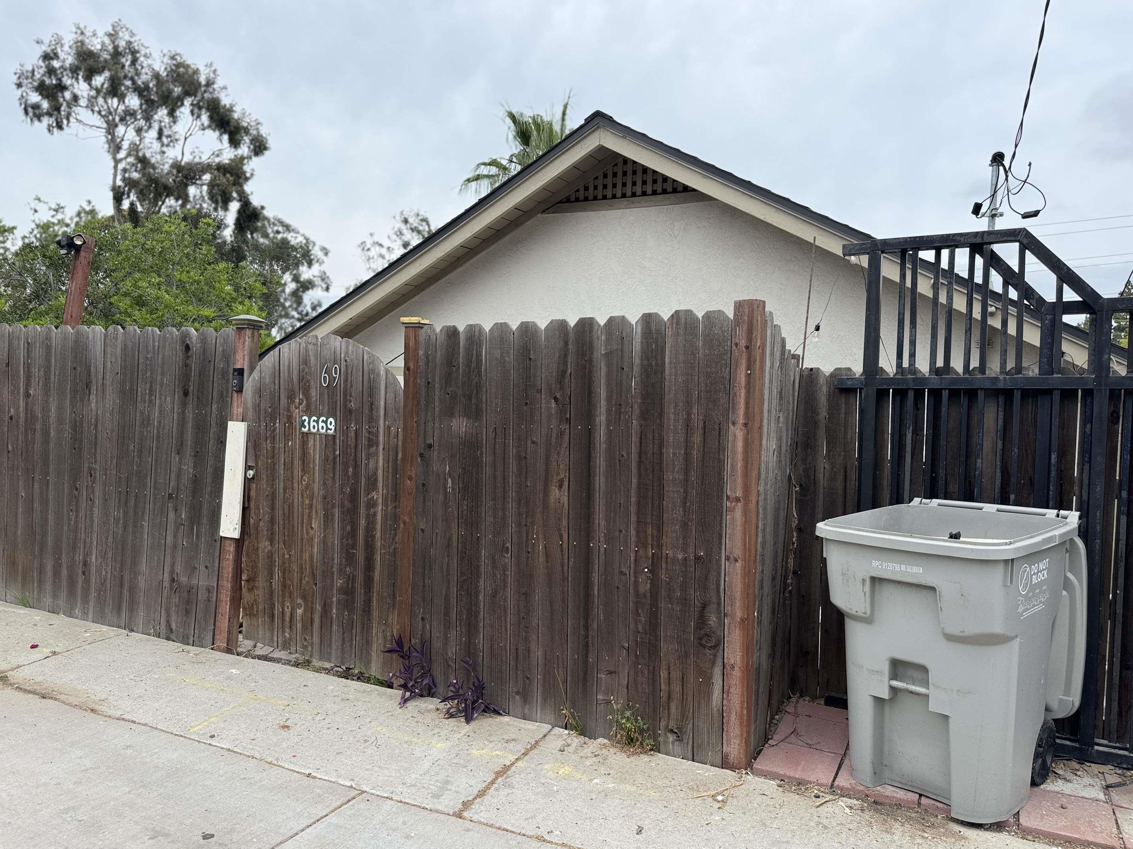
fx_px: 851
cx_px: 549
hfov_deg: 67.3
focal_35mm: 26
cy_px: 443
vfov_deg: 53.0
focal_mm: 6.76
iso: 80
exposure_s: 1/3096
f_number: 1.78
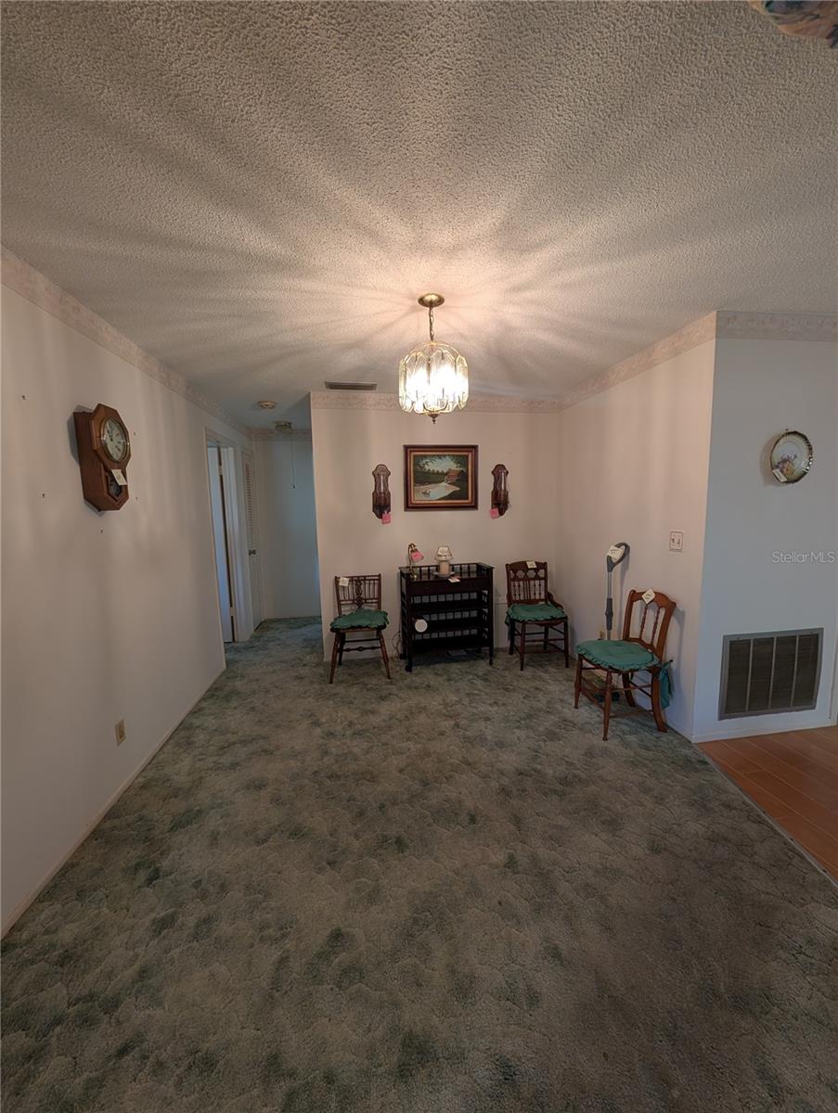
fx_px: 387
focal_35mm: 12
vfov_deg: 110.5
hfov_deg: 94.6
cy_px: 556
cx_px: 419
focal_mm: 2.02
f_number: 1.7
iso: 64
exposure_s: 1/40
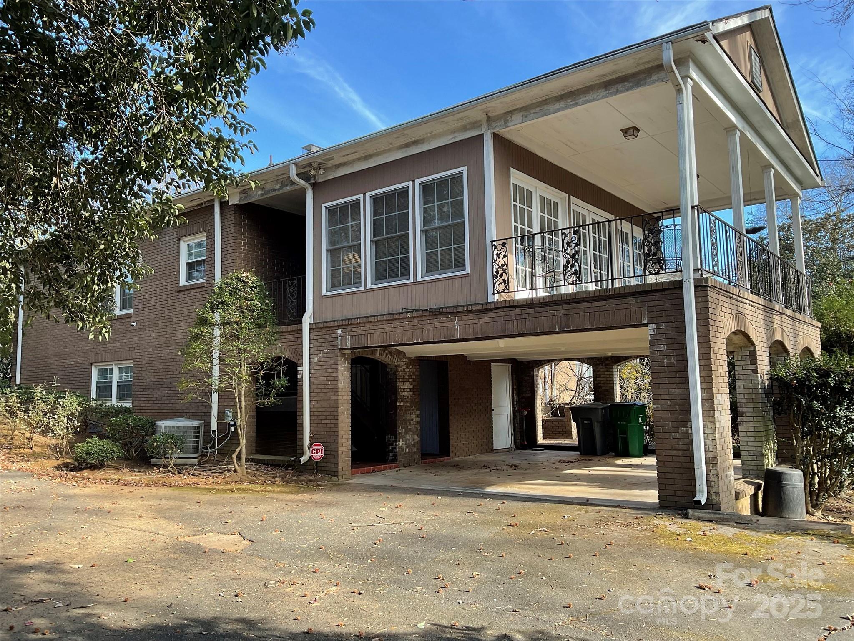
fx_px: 715
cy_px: 320
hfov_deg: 61.7
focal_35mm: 29
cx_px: 427
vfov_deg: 48.2
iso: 16
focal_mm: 3
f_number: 1.8
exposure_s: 1/176
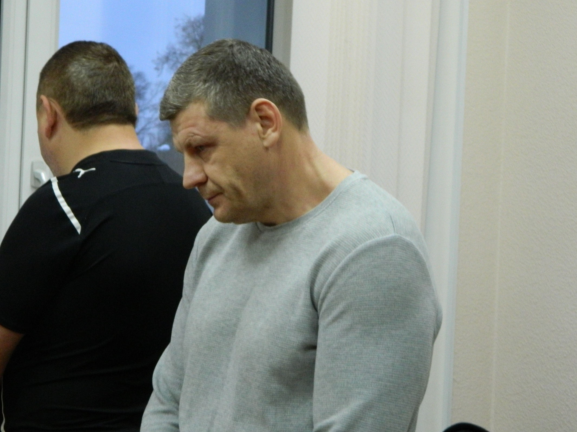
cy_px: 207
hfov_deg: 19.2
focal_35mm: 102
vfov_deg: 14.5
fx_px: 1700
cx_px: 234
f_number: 4.2
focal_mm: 15.1
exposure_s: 1/50
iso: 400
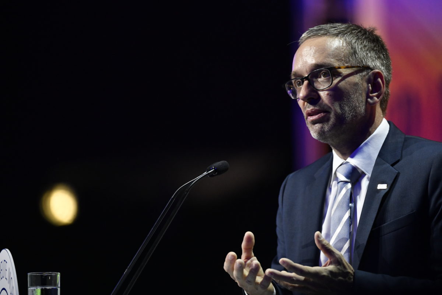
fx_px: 4051
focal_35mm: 330
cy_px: 148
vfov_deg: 4.2
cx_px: 221
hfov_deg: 6.2
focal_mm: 330
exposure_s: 1/400
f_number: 4
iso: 3200
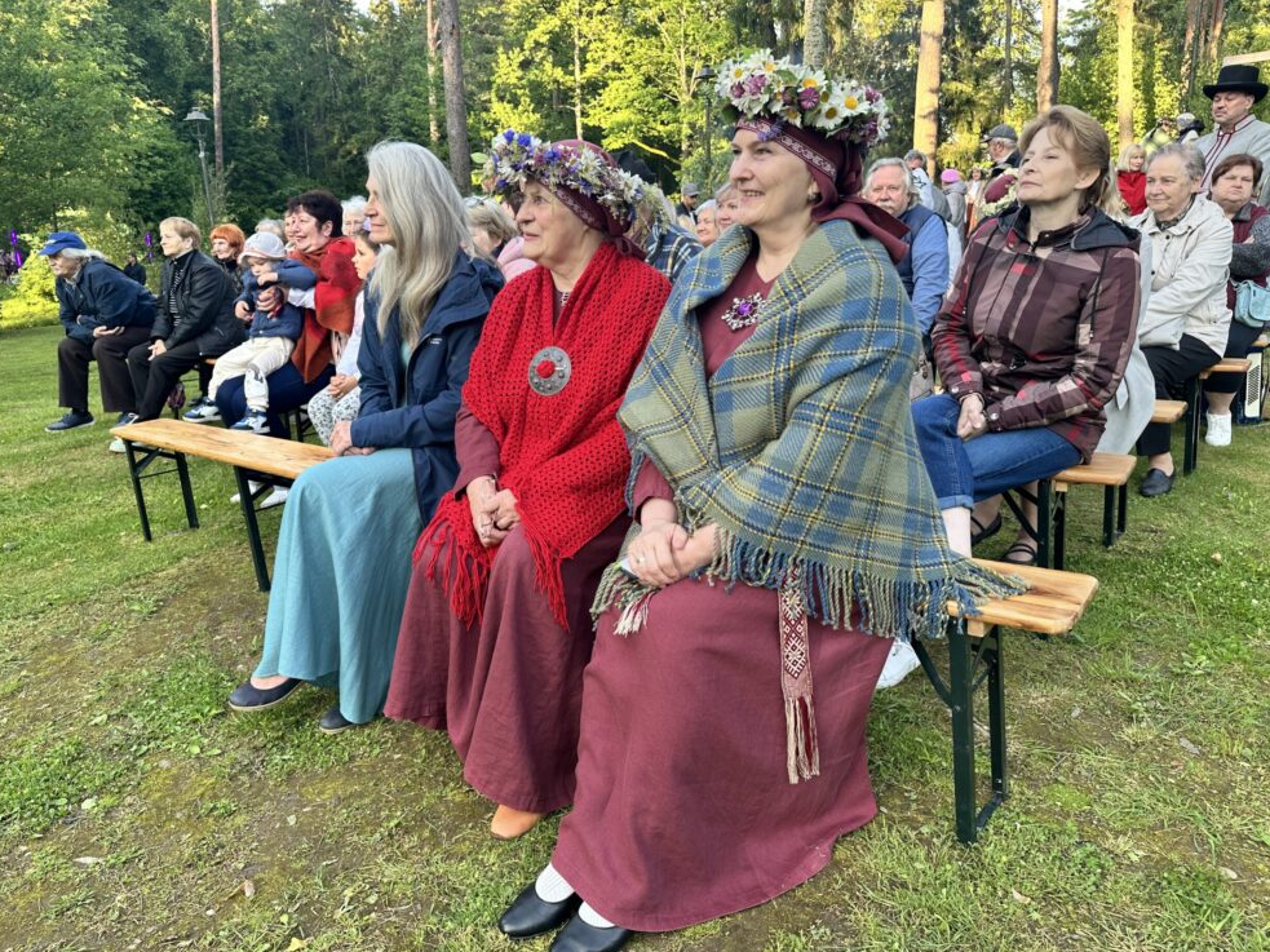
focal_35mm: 25
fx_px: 917
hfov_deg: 69.4
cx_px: 611
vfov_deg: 54.9
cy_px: 464
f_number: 1.78
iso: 64
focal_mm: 6.86
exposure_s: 1/149
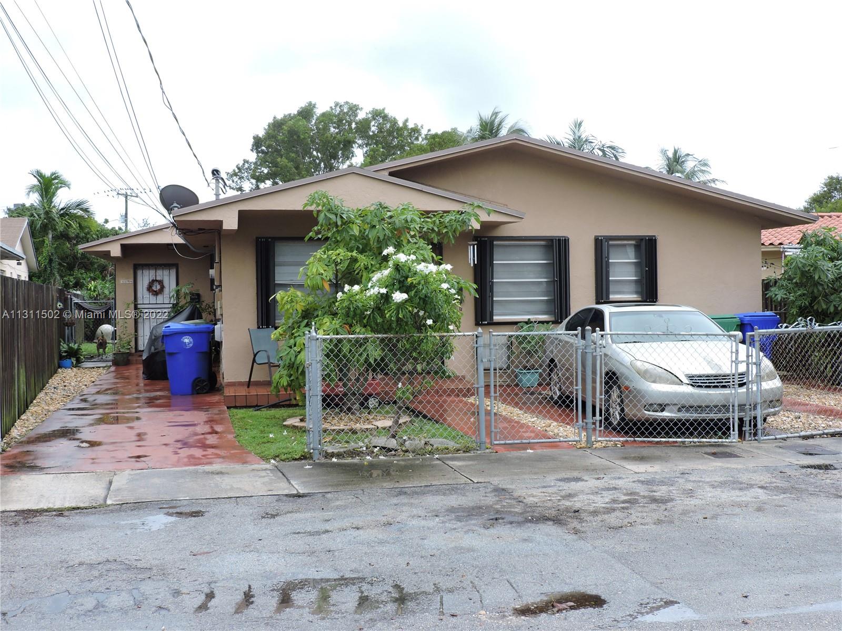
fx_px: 1046
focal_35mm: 43
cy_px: 316
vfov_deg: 33.6
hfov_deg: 43.9
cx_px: 421
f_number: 3.4
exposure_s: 1/125
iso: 100
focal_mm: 7.7
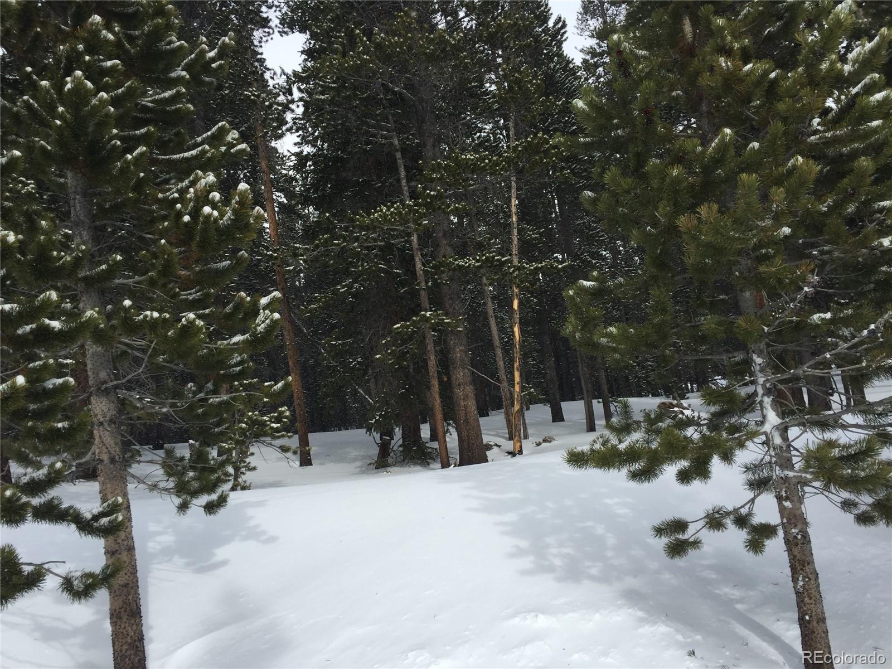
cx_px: 446
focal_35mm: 29
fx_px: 747
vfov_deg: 48.2
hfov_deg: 61.7
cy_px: 334
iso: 32
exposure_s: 1/1522
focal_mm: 4.15
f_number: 2.2
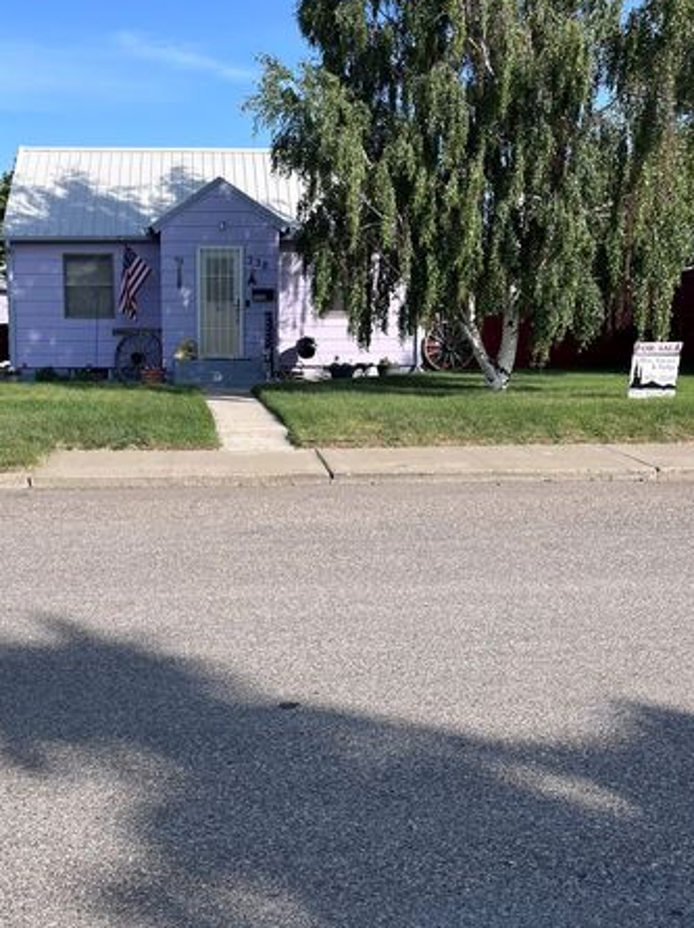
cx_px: 238
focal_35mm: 39
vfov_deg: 47.9
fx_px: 1044
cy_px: 431
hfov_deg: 36.4
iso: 50
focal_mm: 5.1
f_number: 1.6
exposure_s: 1/2825
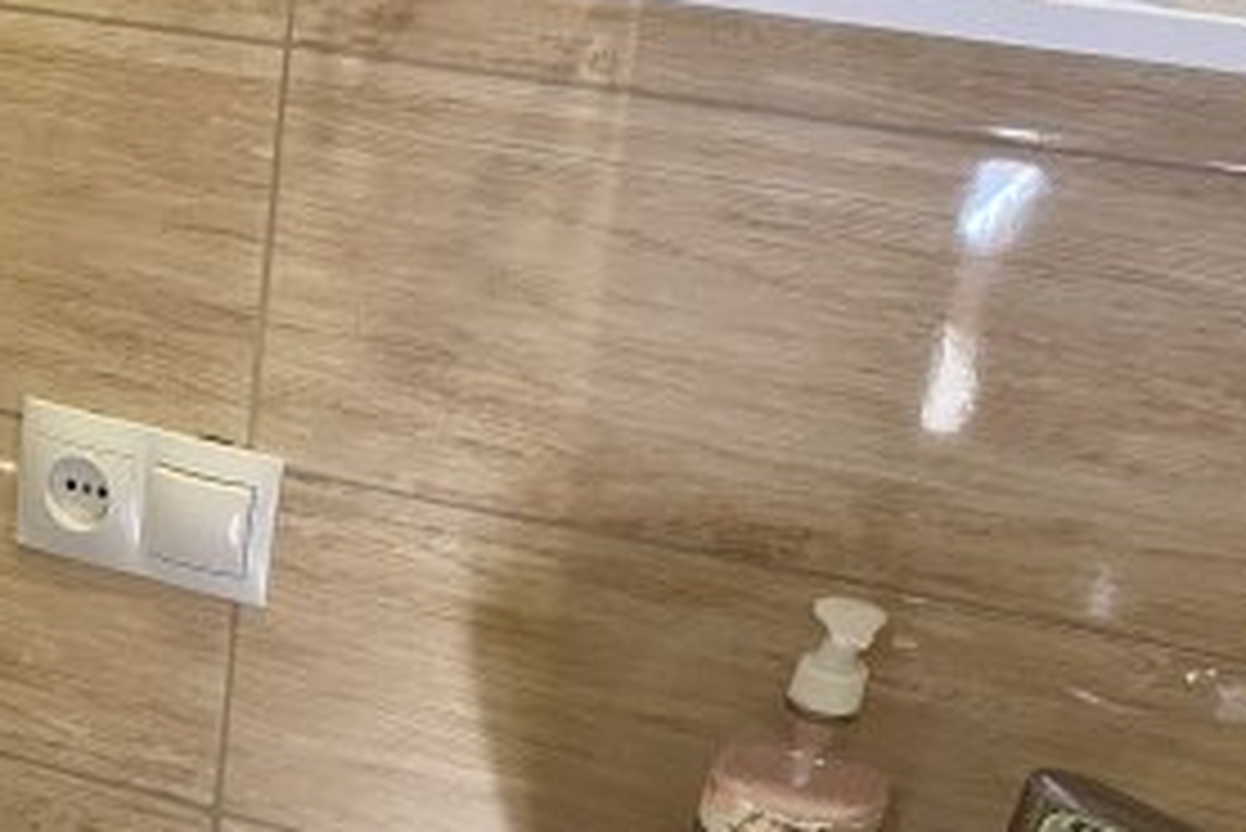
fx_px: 2251
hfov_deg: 29.8
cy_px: 1030
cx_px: 151
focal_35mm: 65
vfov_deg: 19.6
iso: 125
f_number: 1.8
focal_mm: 4.25
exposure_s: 1/82
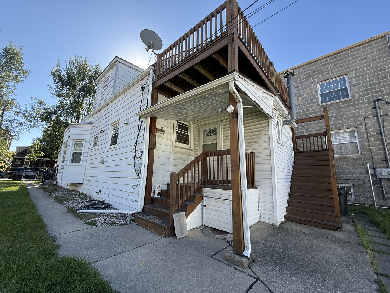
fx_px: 158
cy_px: 146
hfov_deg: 102.1
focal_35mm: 14
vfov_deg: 85.7
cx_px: 195
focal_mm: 2.22
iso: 50
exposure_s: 1/424
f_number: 2.2
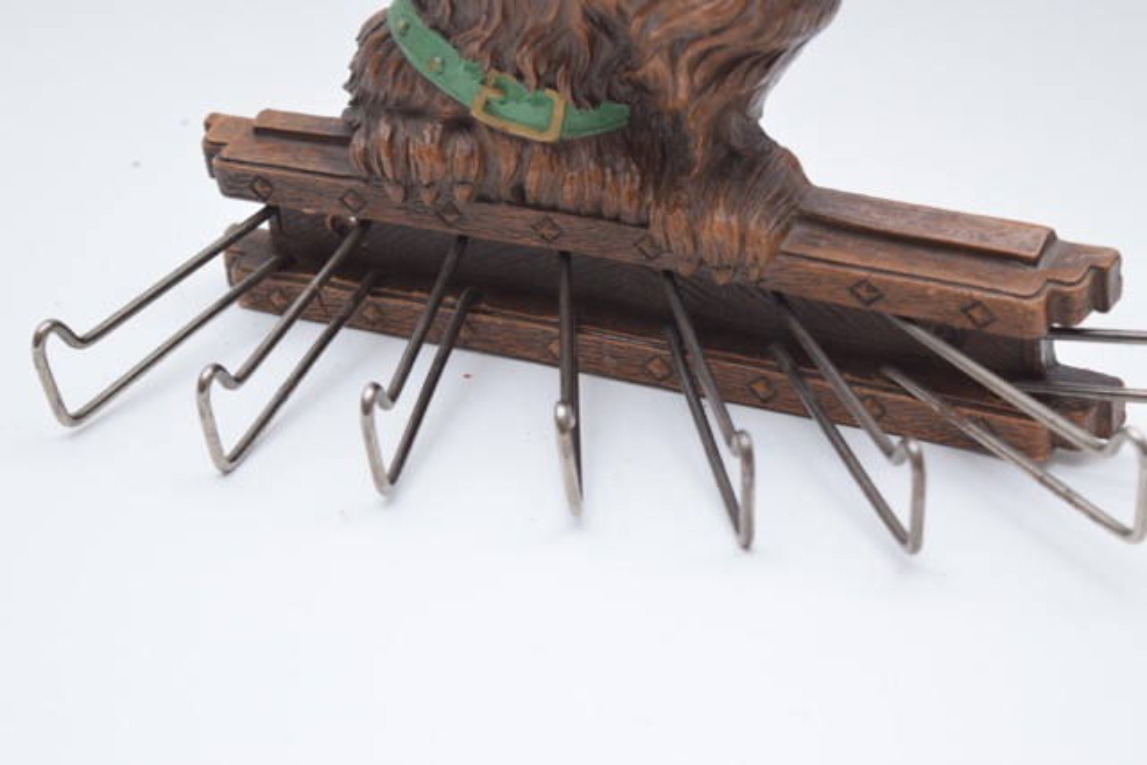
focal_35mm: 82
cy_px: 382
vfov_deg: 16.6
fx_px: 2629
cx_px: 574
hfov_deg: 24.6
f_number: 5.6
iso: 800
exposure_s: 1/125
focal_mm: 55
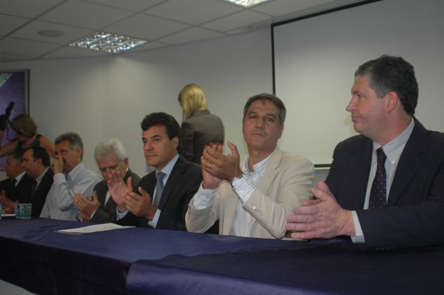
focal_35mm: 42
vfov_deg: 31.8
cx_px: 222
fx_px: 518
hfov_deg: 46.4
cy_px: 148
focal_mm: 28
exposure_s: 1/60
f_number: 3.5
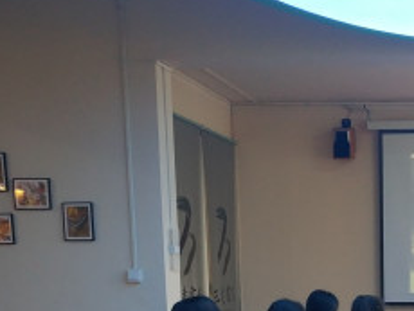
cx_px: 400
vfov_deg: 15.7
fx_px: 1066
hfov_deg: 21.3
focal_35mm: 89
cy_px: 419
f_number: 2
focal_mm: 4.5
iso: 216
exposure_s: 1/50
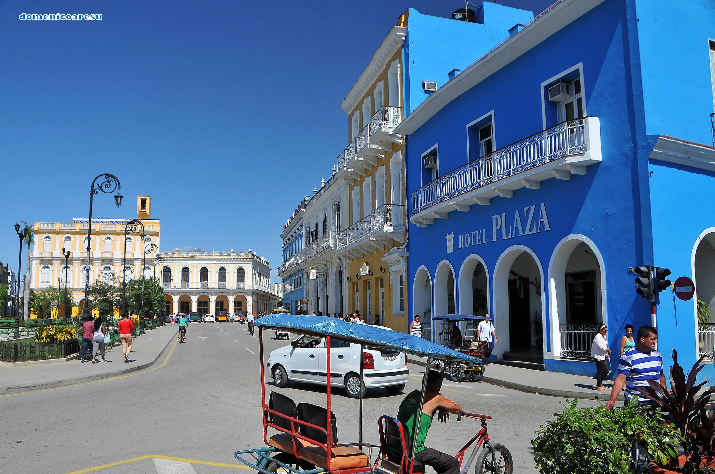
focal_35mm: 27
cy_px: 237
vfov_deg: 47.8
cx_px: 358
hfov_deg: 67.5
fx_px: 535
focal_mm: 18
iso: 200
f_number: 8
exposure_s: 1/250
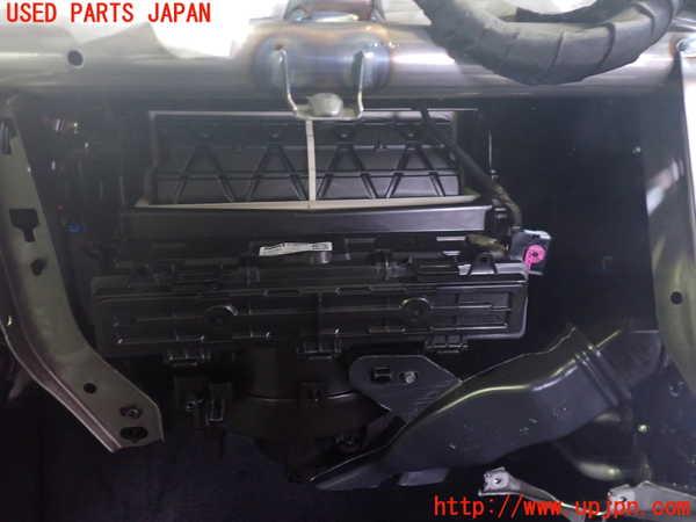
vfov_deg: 46.8
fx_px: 603
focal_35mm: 30
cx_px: 348
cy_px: 261
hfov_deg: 60.0
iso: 800
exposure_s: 1/15
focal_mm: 5.4
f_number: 2.3
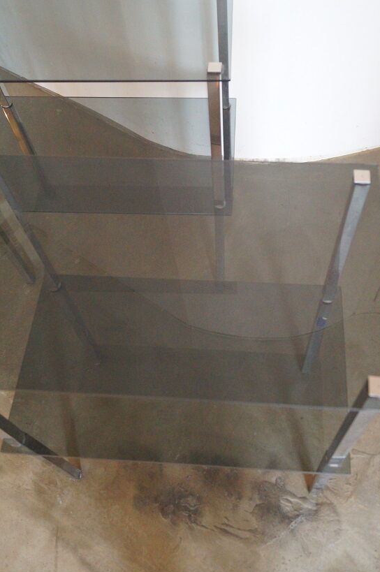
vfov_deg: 53.0
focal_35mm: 36
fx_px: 571
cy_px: 242
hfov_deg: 36.7
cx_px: 216
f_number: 4
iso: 3200
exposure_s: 1/60
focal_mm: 20
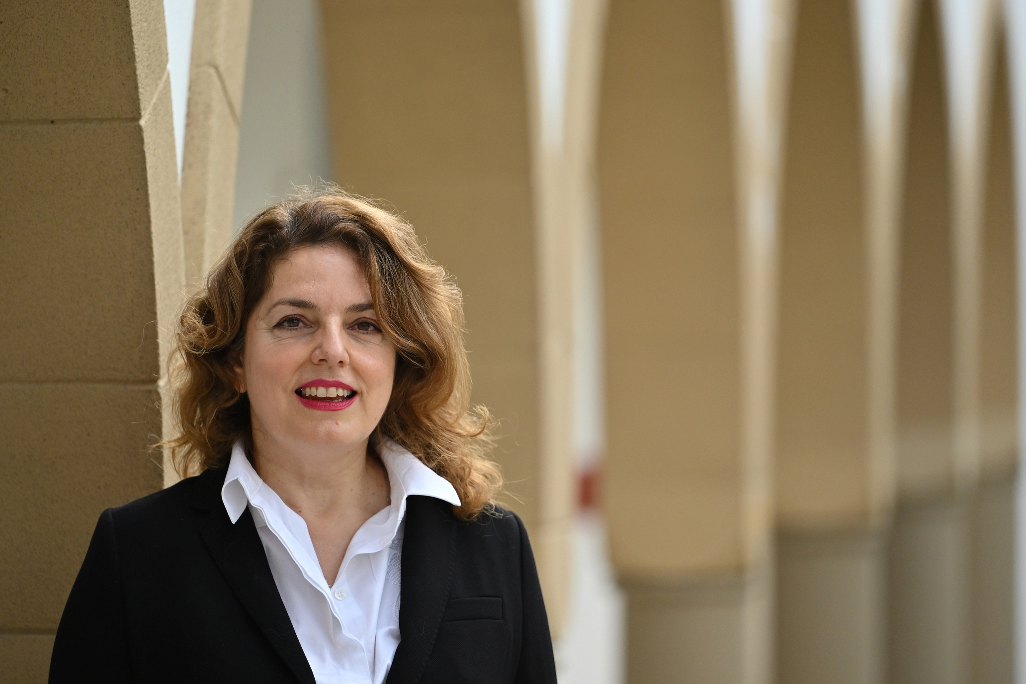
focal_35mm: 185
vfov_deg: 7.4
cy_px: 342
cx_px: 513
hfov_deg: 11.1
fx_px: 5272
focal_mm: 185
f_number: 2.8
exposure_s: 1/3200
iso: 800
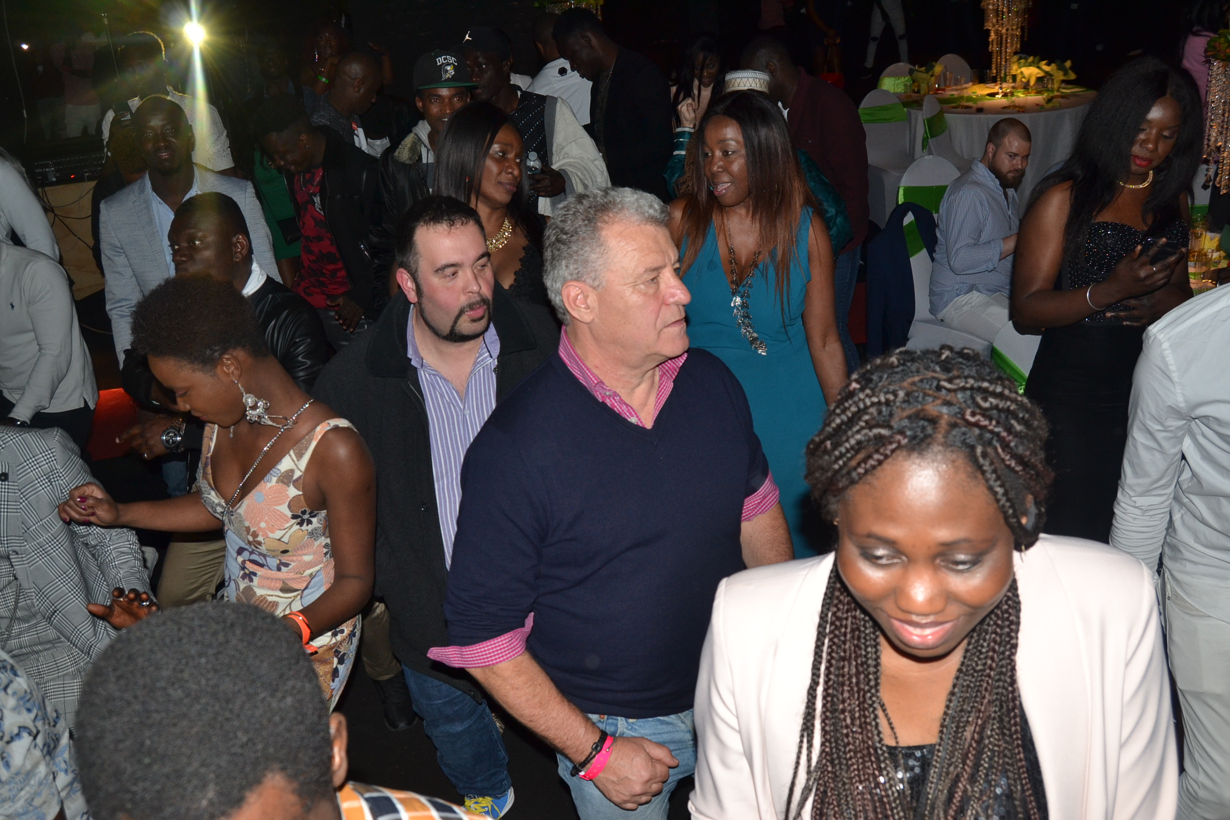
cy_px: 410
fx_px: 1025
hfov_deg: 61.9
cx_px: 615
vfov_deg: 43.6
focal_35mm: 30
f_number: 5.6
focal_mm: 20
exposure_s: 1/60
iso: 400
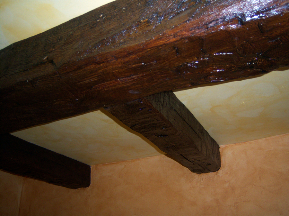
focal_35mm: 36
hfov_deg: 51.4
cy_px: 108
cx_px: 144
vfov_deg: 39.7
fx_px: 301
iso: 80
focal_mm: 7.5
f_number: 2.8
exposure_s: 1/60
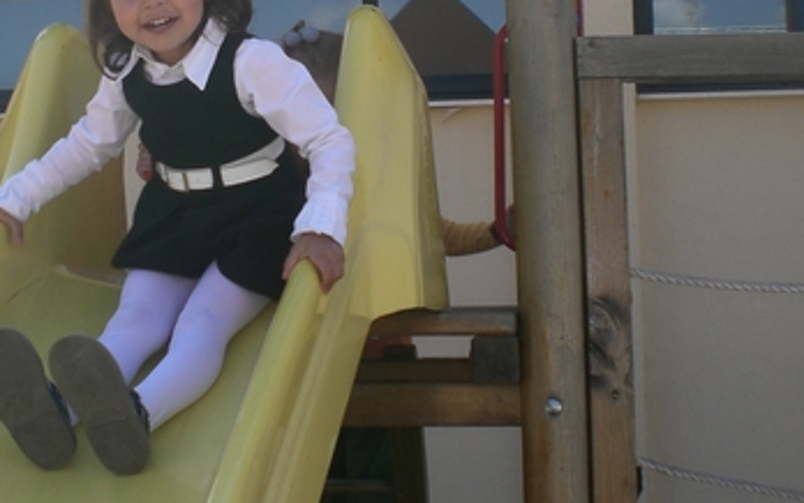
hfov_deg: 27.4
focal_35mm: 74
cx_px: 201
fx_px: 1623
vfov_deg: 17.6
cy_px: 178
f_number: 4.4
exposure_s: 1/250
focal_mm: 6.3
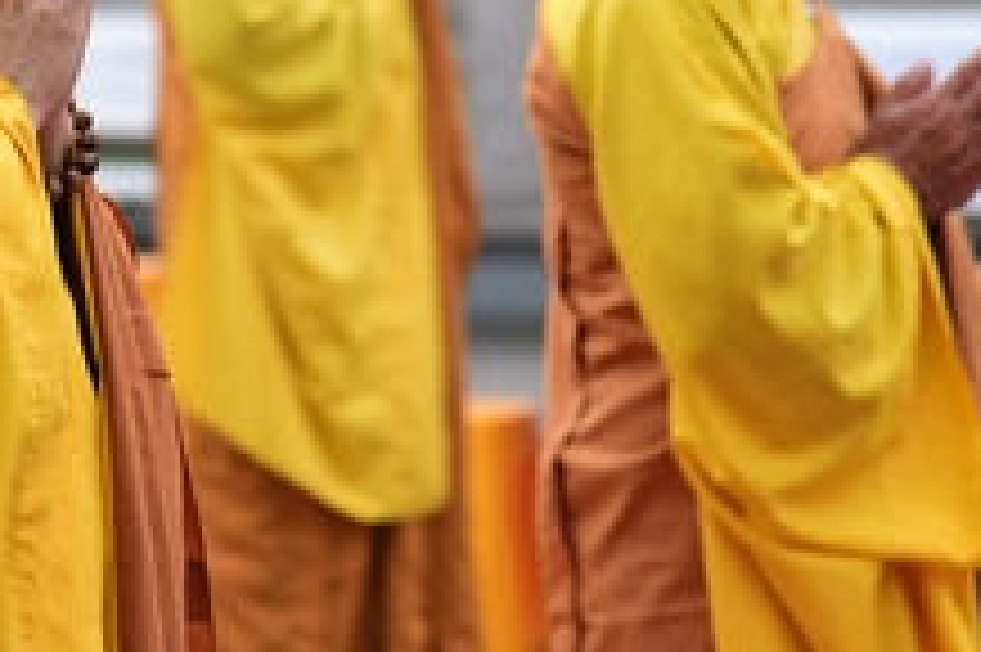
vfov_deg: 3.8
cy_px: -297
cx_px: 234
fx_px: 9748
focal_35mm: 358
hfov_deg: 5.8
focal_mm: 120
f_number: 4
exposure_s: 1/80
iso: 400
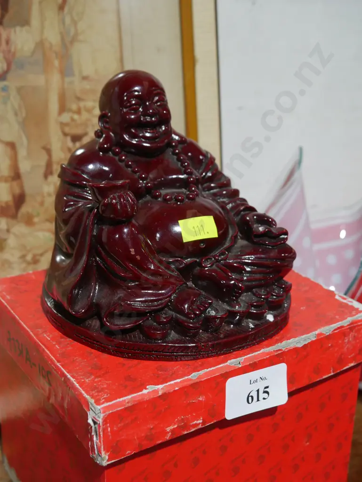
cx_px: 181
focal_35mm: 50
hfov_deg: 29.1
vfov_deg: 38.2
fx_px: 697
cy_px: 241
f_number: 5.3
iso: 640
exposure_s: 1/60
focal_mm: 25
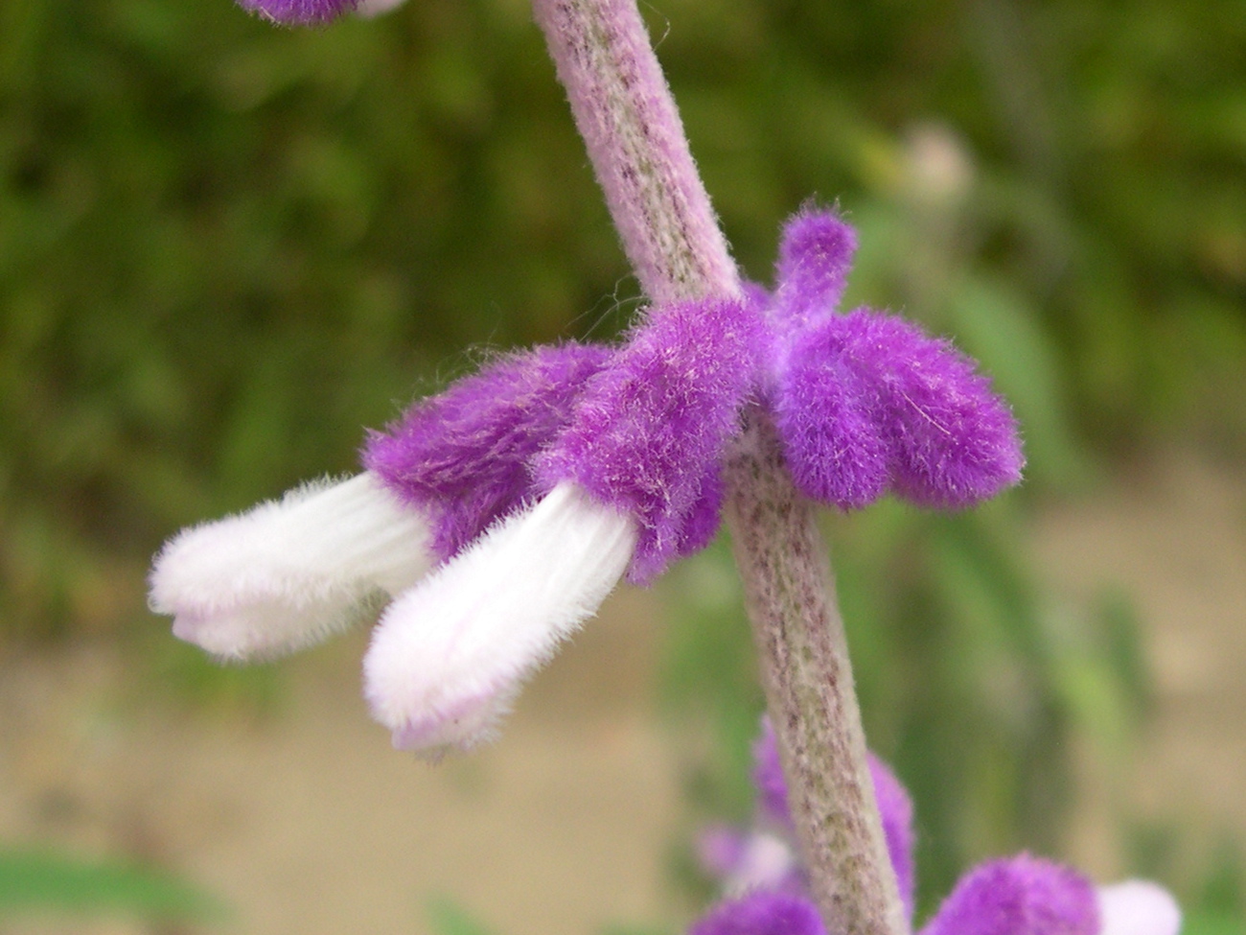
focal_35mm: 38
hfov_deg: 49.0
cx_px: 623
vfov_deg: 37.7
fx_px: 1368
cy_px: 468
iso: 100
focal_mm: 8
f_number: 2.8
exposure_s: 1/575
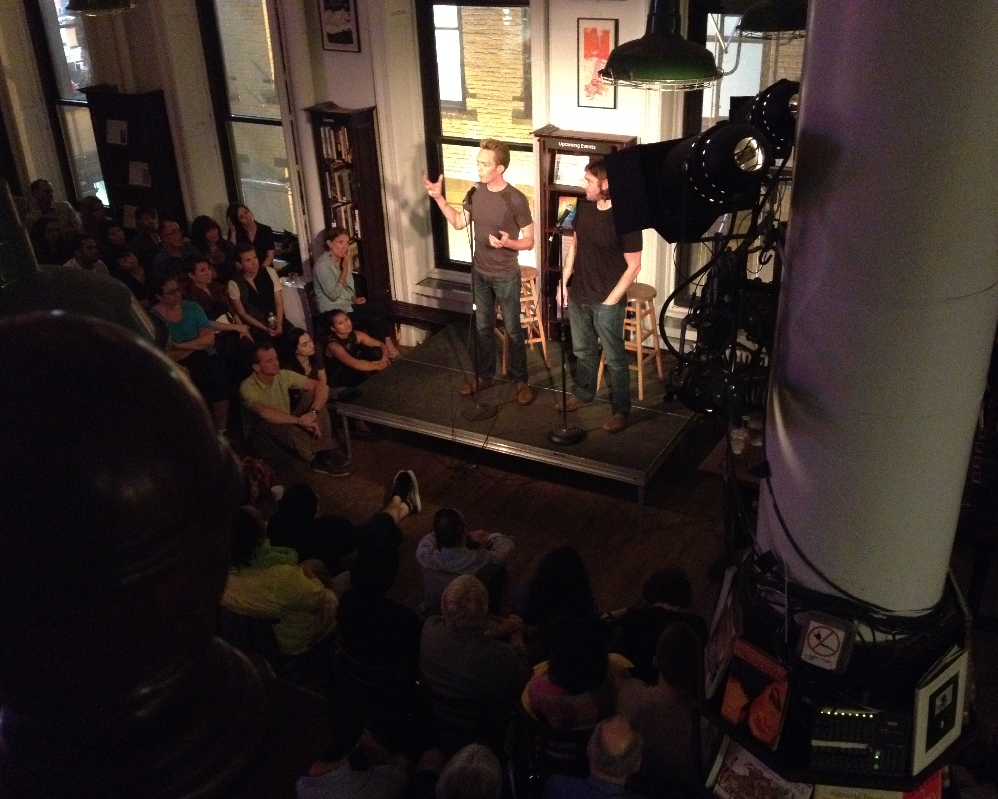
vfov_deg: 40.1
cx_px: 533
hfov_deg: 49.0
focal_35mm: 37
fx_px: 1093
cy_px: 402
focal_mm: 4.28
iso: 800
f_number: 2.4
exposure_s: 1/15
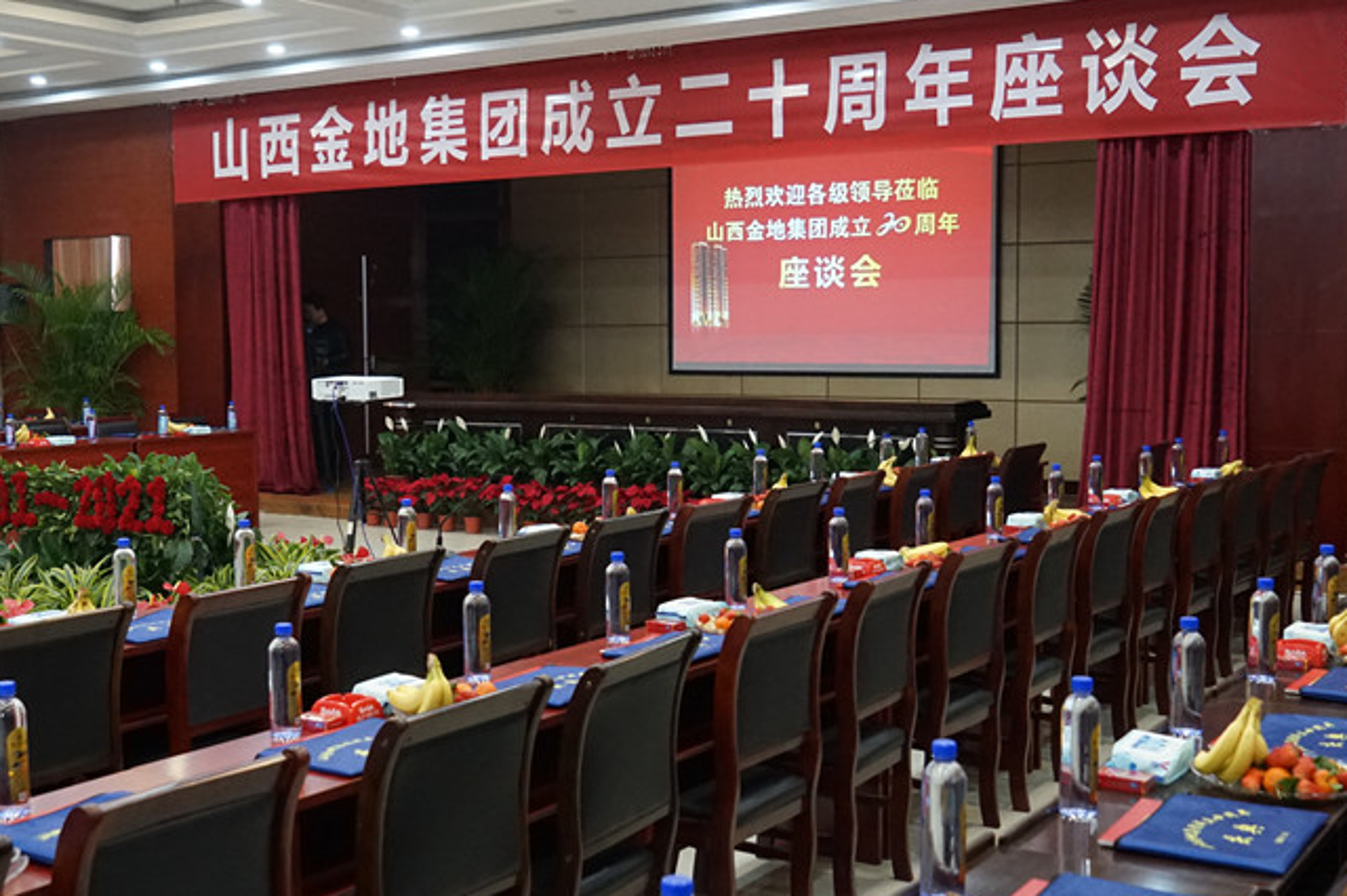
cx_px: 598
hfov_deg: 43.6
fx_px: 1683
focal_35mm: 45
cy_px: 489
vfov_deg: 29.8
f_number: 4
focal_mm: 24
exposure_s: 1/160
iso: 3200
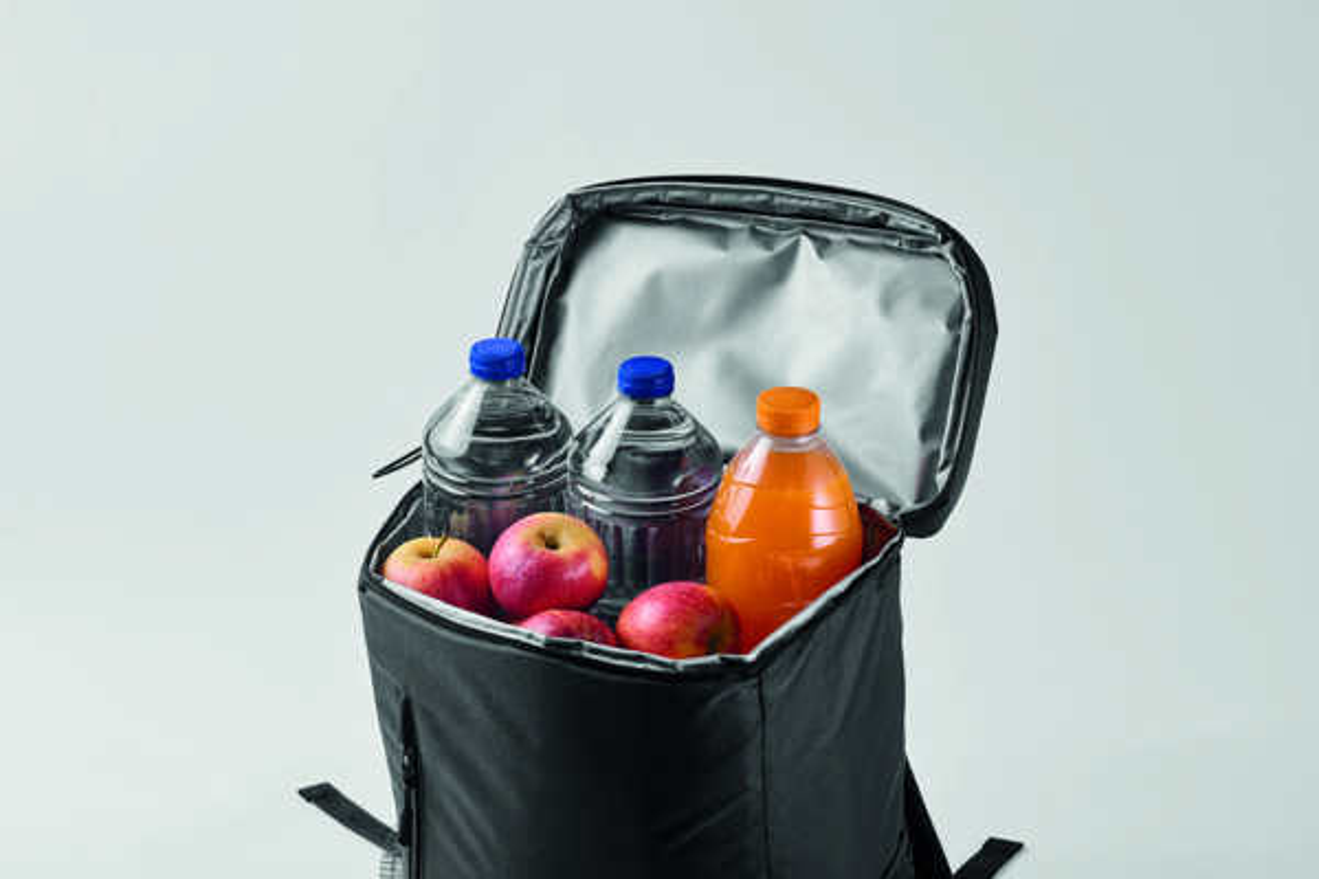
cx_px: 660
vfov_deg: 16.1
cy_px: 440
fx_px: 3114
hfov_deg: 23.9
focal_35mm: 85
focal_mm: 85
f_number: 14
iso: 125
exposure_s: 1/125
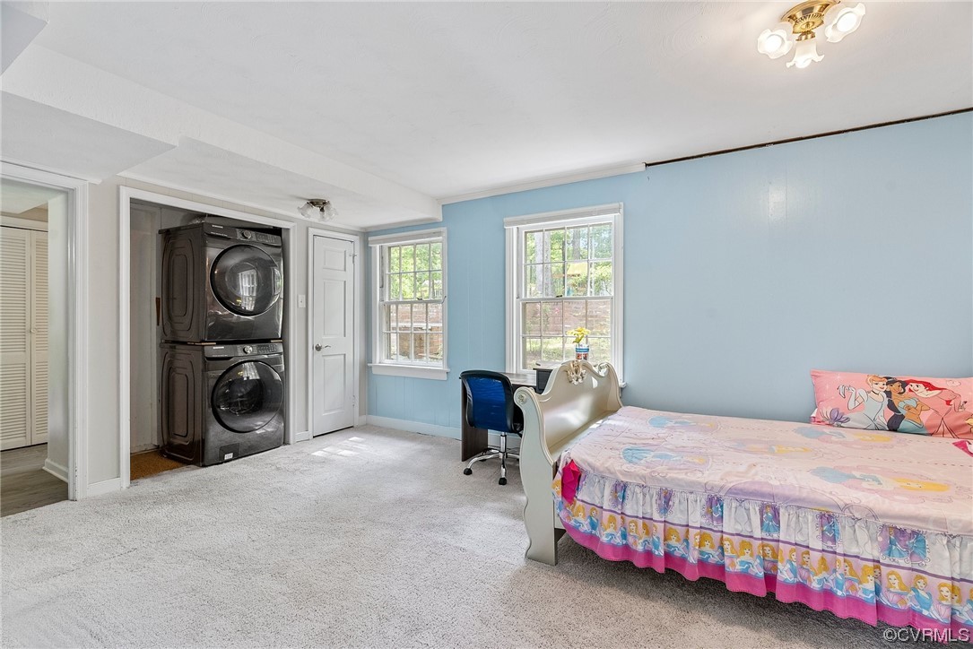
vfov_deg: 73.8
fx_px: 433
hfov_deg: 96.7
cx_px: 486
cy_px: 324
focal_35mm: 16
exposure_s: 1/2.5
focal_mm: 16
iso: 800
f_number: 8
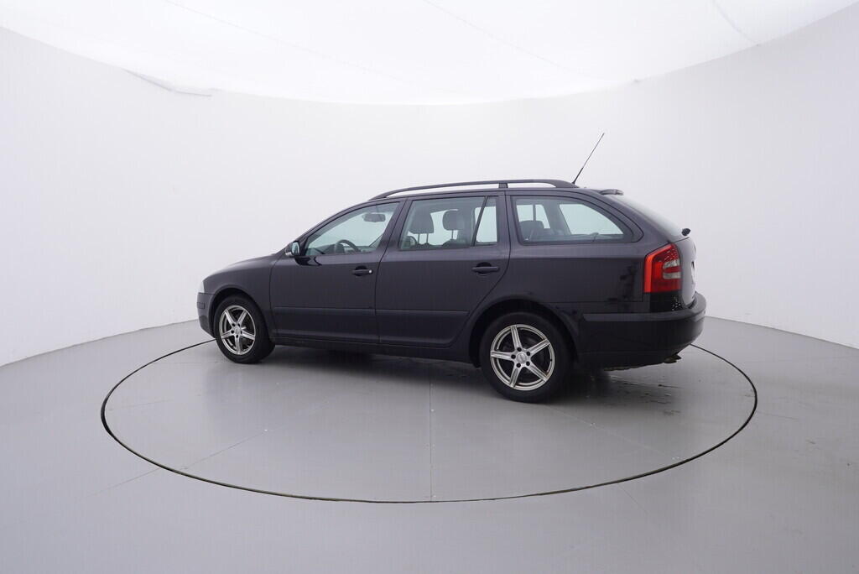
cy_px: 287
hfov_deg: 77.3
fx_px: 537
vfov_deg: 56.2
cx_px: 430
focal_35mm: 22
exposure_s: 1/80
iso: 200
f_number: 5
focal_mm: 15
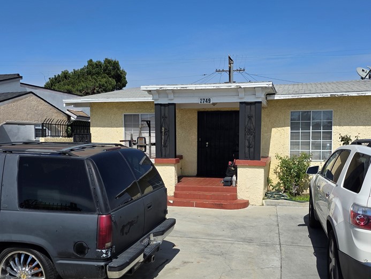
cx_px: 206
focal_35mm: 34
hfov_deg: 53.8
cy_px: 161
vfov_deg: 41.7
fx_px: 364
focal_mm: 6.3
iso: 80
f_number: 1.7
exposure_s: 1/7944
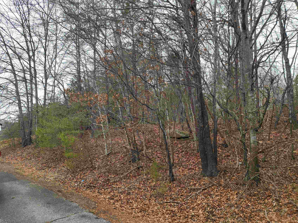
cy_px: 112
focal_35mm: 26
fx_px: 224
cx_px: 149
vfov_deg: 53.1
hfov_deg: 67.3
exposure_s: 1/291
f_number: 1.8
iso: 50
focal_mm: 4.25
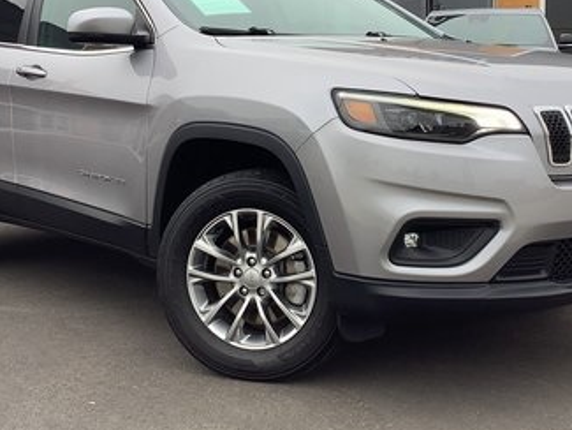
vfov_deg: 23.9
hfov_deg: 31.7
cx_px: 266
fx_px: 1008
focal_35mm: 61
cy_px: 132
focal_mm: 3.3
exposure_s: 1/157
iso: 25
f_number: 2.4
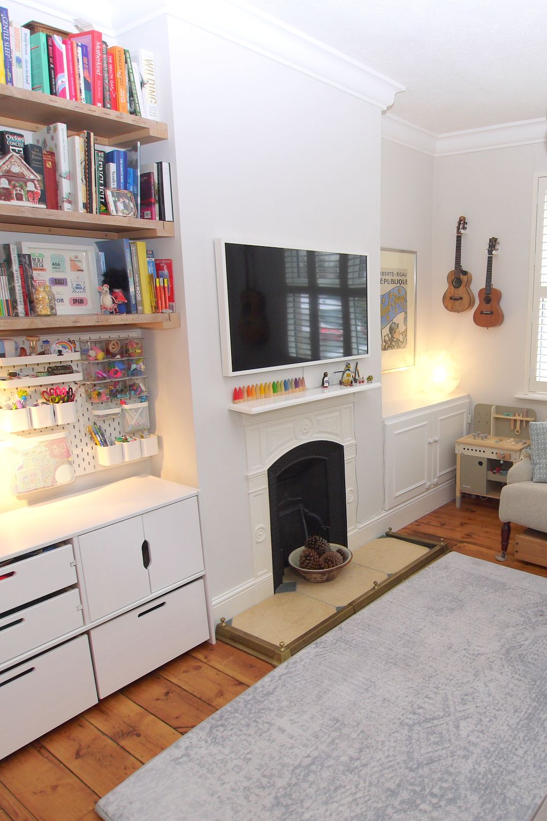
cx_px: 420
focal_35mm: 25
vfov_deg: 71.5
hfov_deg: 48.9
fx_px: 570
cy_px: 410
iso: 100
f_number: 4
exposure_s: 1/60
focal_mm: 9
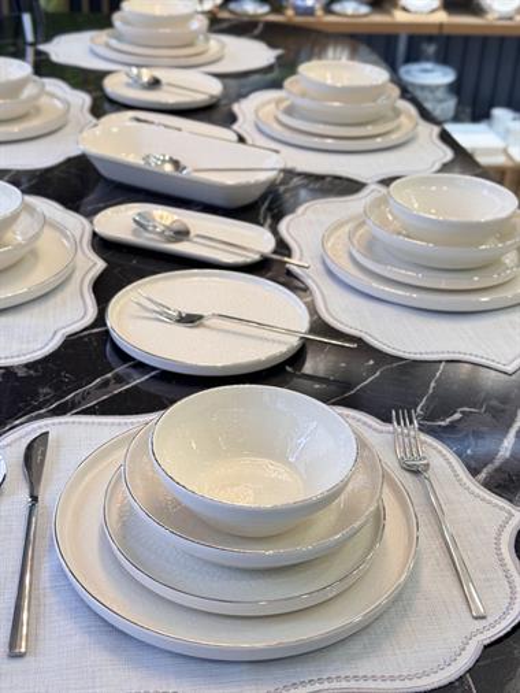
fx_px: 961
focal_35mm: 48
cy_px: 346
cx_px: 260
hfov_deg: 30.3
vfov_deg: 39.6
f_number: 1.78
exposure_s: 1/100
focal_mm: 6.86
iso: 64
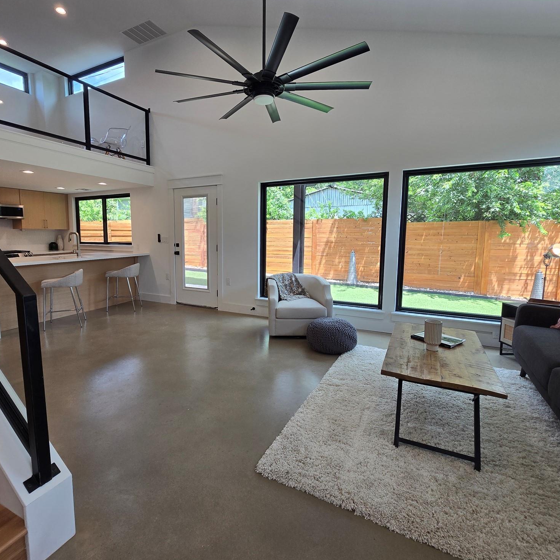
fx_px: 293
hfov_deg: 87.0
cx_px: 247
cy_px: 275
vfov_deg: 87.4
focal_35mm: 16
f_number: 2.2
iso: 50
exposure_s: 1/153
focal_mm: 2.2
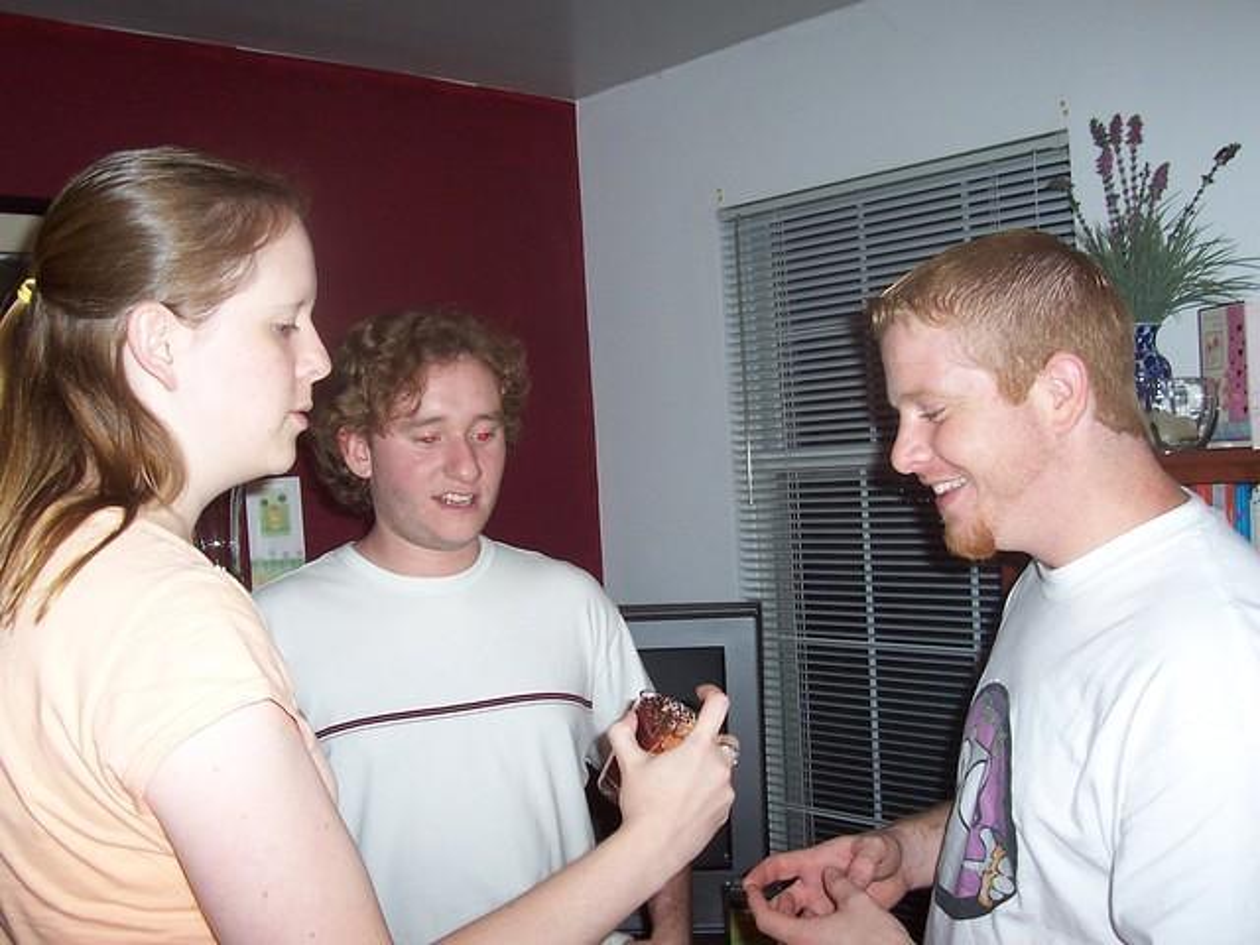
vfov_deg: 38.7
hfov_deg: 50.1
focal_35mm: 37
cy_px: 472
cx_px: 630
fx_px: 1347
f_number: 2.8
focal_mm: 5.6
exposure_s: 1/60
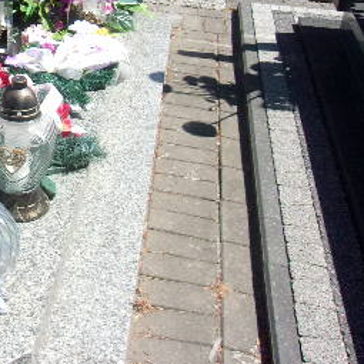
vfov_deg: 27.7
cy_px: 43
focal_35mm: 60
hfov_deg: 26.7
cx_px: -17
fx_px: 714
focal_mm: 4.9
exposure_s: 1/180
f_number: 10.4
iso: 200
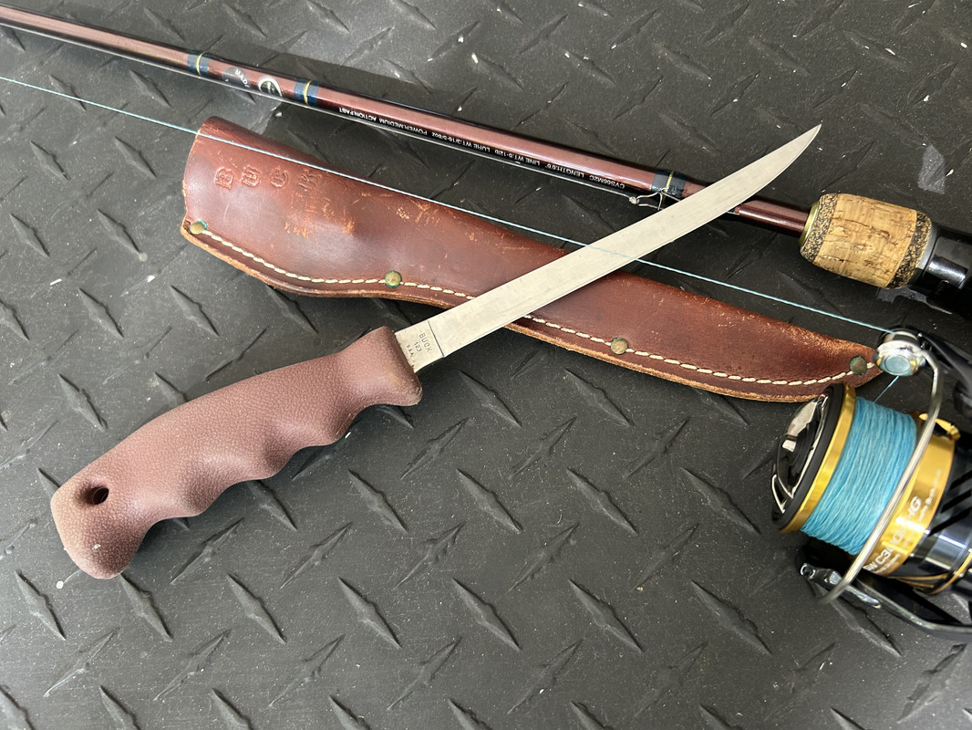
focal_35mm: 26
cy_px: 365
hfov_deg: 67.3
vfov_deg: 53.1
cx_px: 486
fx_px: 730
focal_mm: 5.7
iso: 160
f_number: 1.5
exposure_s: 1/60
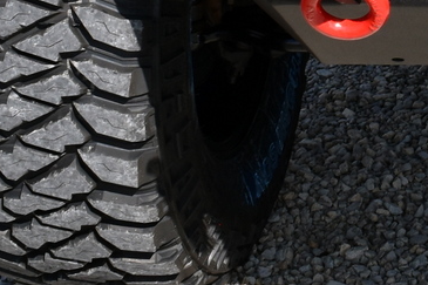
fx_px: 1687
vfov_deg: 9.0
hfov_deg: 13.3
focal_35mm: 142
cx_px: 707
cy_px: -310
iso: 280
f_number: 8
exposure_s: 1/250
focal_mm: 18
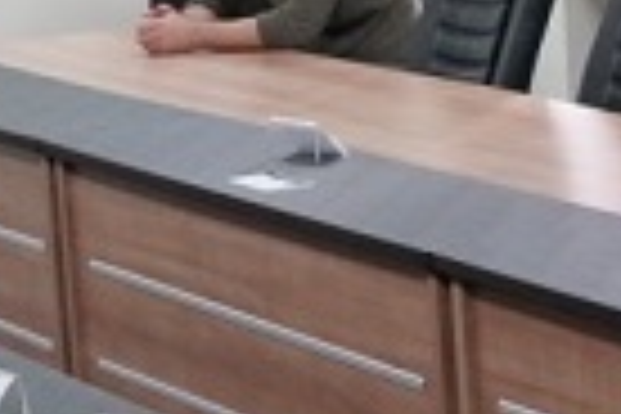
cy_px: 369
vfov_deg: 4.2
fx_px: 5658
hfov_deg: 6.1
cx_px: 1222
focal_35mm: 328
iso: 2500
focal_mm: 43
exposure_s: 1/160
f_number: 4
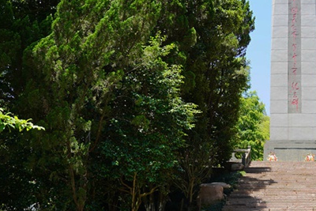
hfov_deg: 37.8
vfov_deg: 27.2
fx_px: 421
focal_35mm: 48
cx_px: 296
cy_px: 188
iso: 100
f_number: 6.3
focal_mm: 24
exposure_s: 1/100
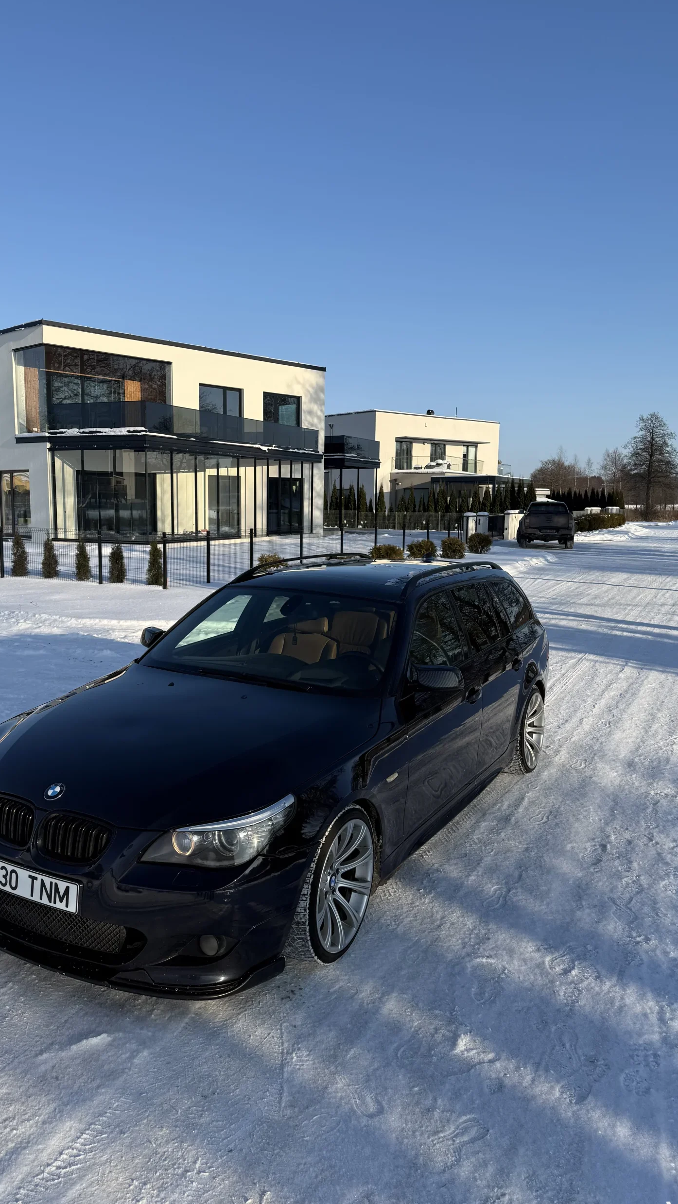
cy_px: 603
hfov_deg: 42.8
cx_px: 288
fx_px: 863
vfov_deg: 69.9
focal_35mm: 27
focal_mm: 6.76
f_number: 1.78
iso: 80
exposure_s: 1/4167
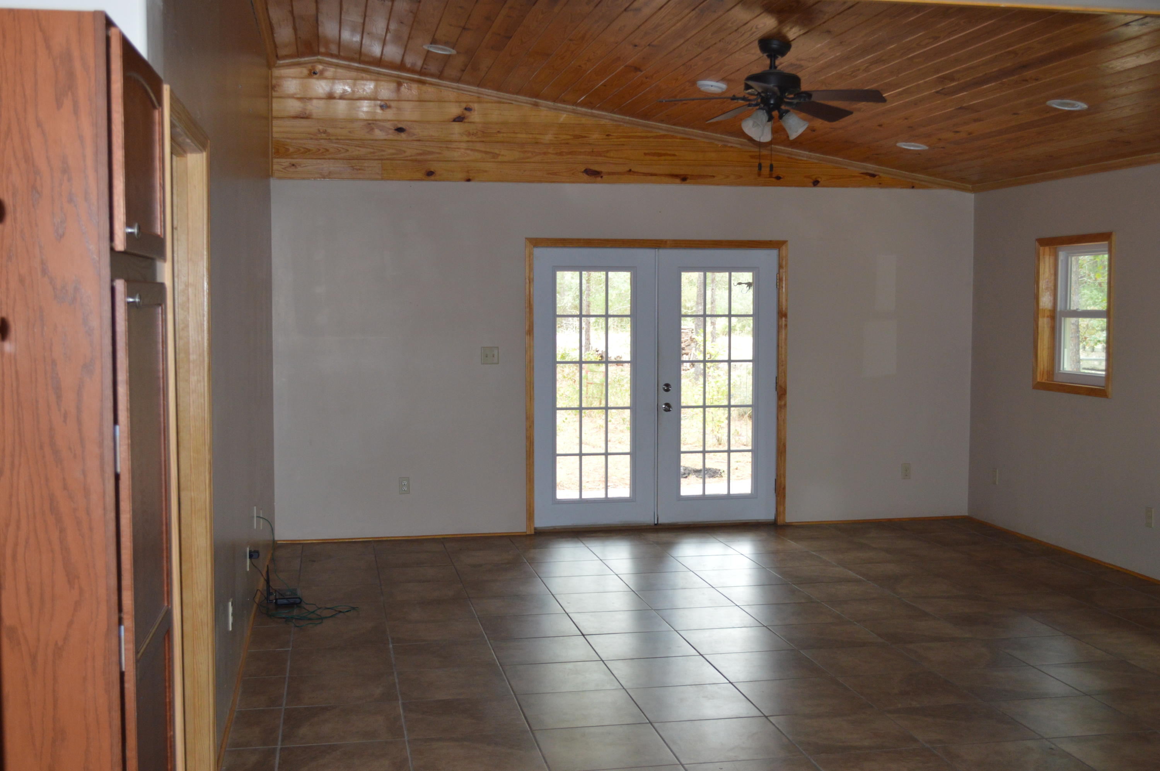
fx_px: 1255
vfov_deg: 34.1
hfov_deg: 49.6
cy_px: 386
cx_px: 580
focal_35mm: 39
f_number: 4.2
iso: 800
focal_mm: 26
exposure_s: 1/60
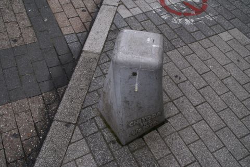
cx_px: 125
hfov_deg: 53.1
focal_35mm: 36
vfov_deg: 36.9
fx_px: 250
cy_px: 84
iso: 100
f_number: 7.1
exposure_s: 1/80
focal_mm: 24
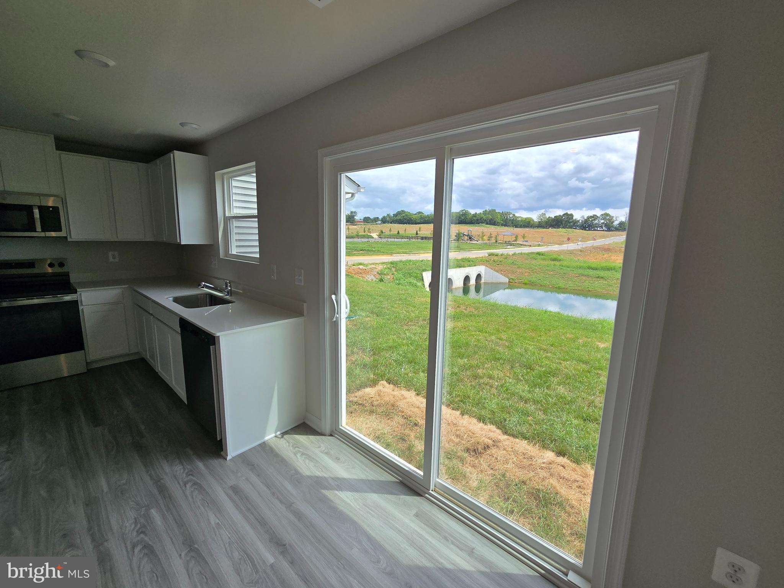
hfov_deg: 106.2
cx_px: 392
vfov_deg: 89.9
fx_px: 294
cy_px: 294
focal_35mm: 13
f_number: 2.2
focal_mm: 2.2
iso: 50
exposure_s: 1/848
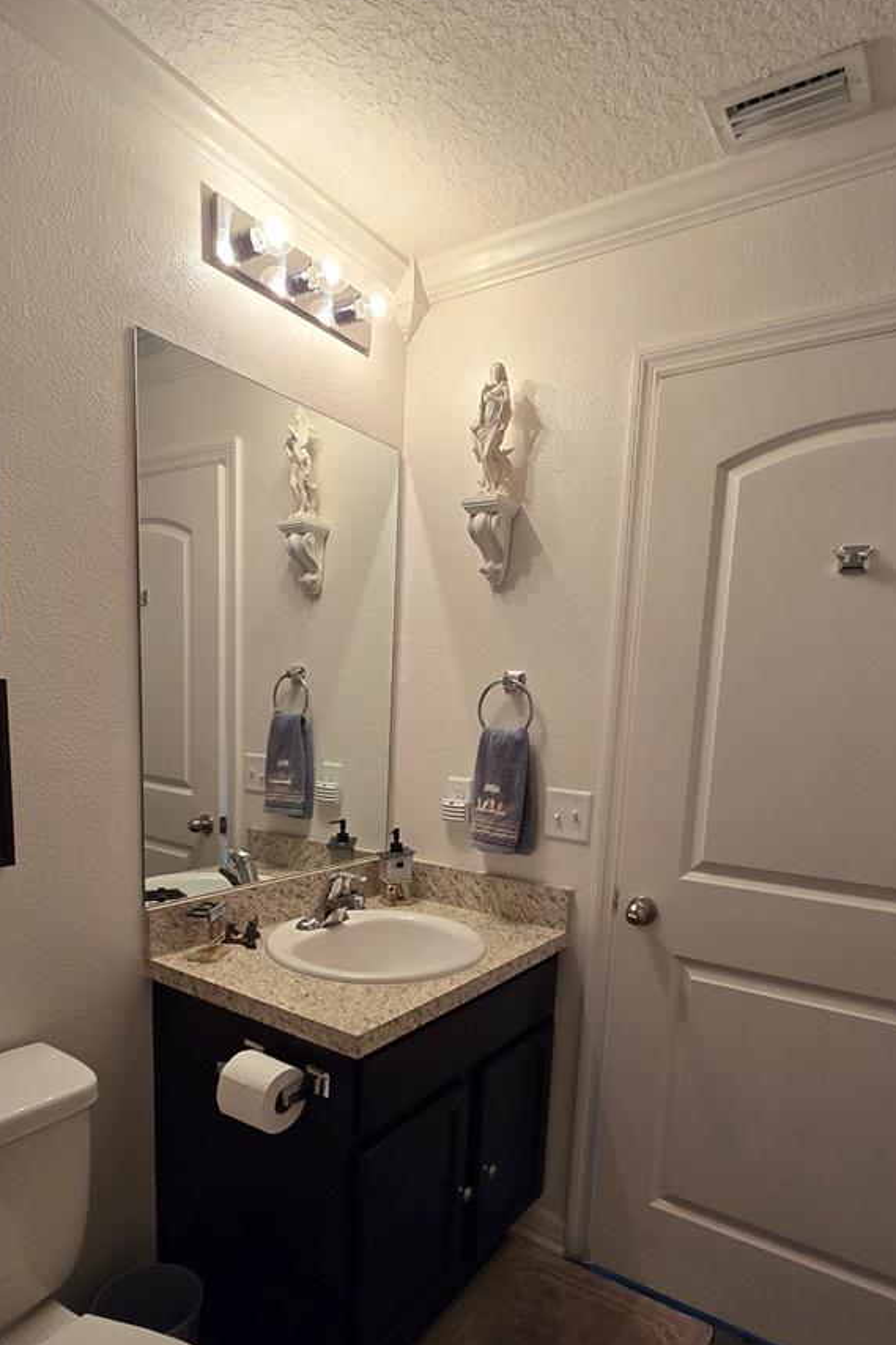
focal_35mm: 19
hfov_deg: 64.5
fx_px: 710
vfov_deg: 85.4
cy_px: 833
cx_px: 442
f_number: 2.2
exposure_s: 1/60
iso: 200
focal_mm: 2.2
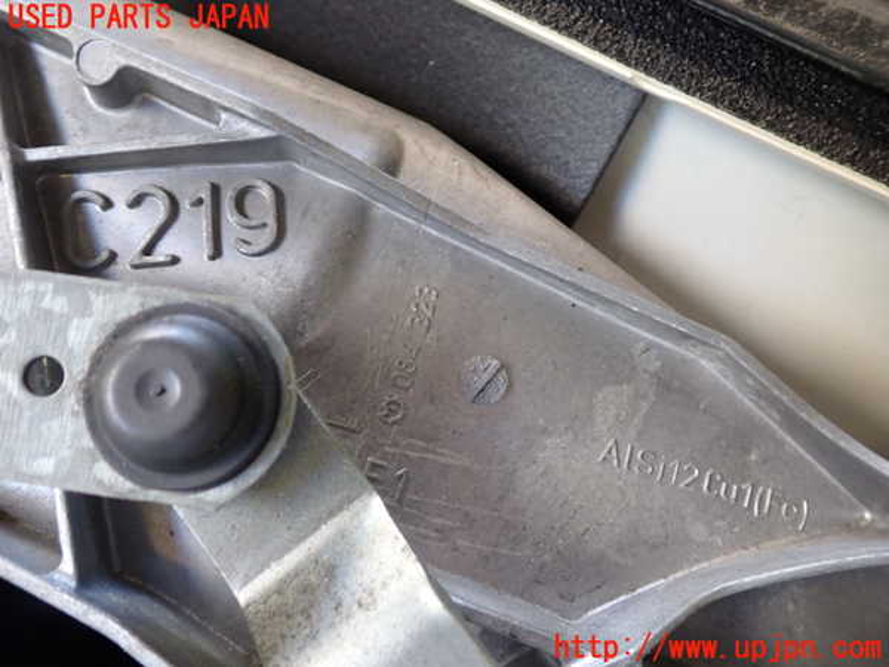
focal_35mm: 30
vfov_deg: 46.8
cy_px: 334
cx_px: 444
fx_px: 770
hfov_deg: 60.0
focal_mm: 5.4
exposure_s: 1/40
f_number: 2.3
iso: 200
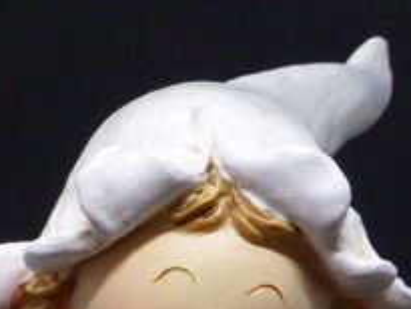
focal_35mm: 143
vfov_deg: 10.2
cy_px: 357
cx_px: 90
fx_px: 1699
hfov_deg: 13.7
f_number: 4.7
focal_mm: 10.3
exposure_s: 1/40
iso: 400
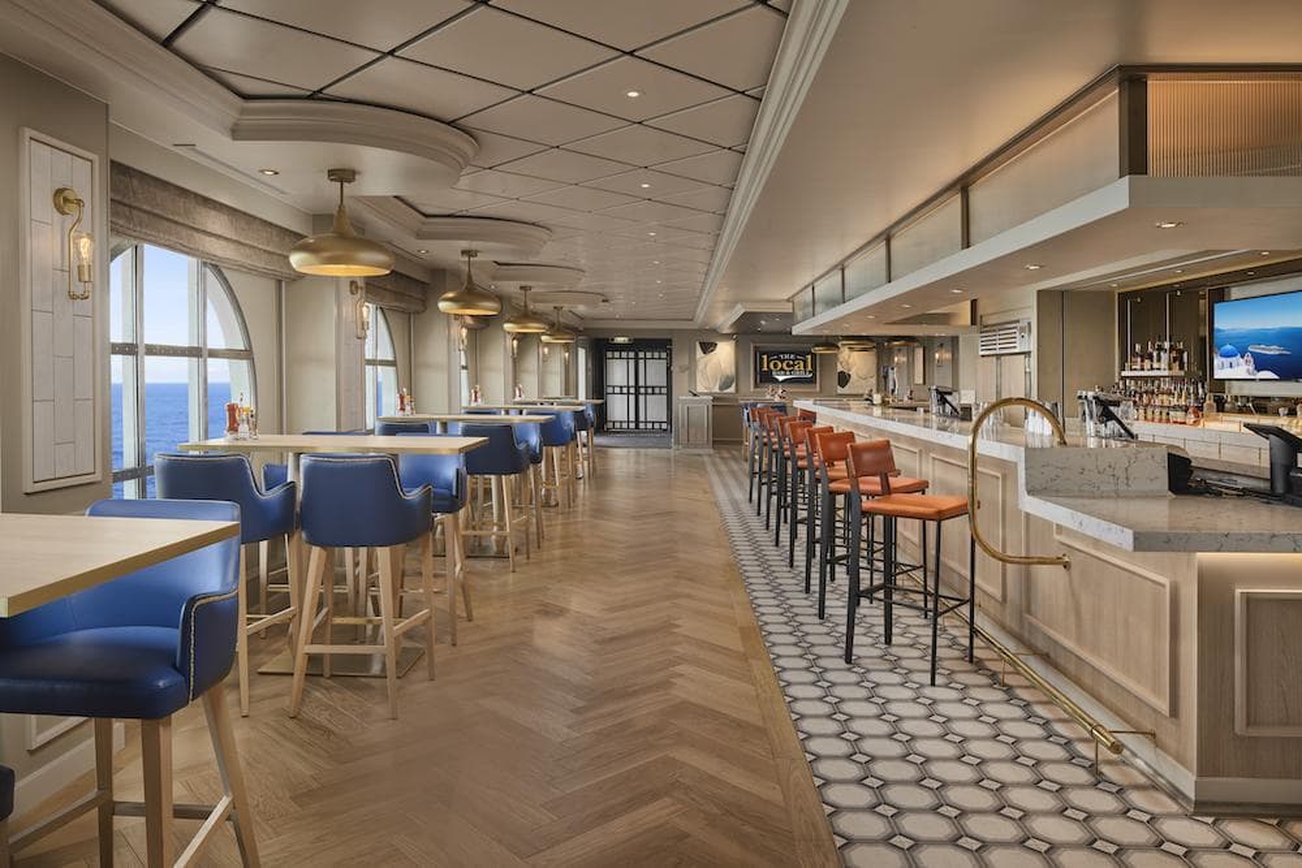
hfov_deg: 73.7
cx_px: 651
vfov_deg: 53.1
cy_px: 434
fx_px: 868
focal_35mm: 24
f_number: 10
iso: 100
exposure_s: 1/125
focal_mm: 24
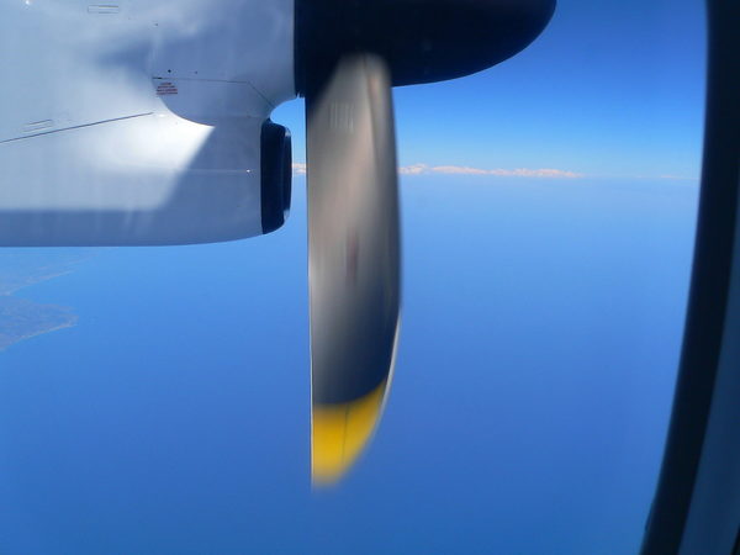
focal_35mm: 36
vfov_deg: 39.7
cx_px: 370
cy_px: 278
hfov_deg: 51.4
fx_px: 770
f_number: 5.2
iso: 80
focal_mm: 6
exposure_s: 1/500
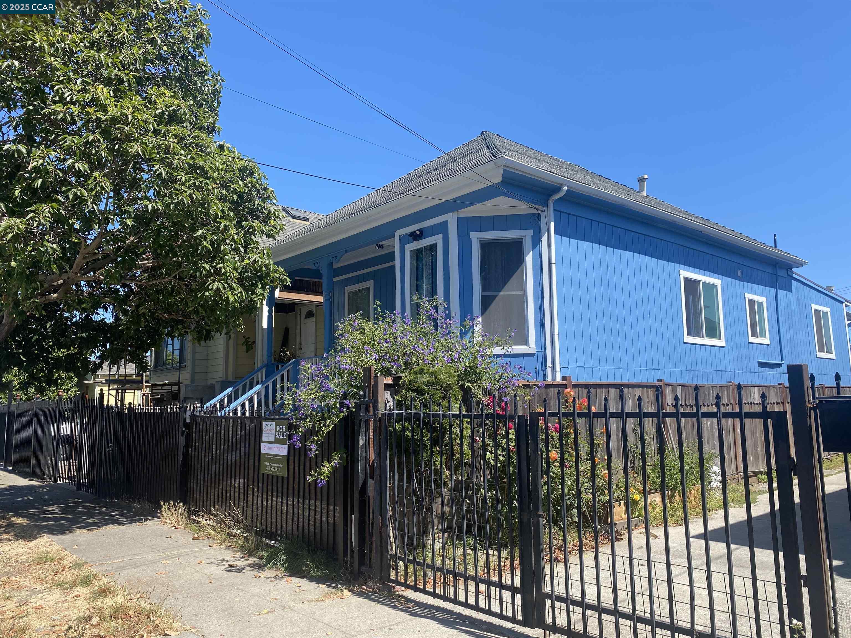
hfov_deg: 67.3
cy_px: 319
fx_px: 639
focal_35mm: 26
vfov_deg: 53.1
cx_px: 426
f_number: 1.8
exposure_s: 1/1678
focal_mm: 4.25
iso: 32
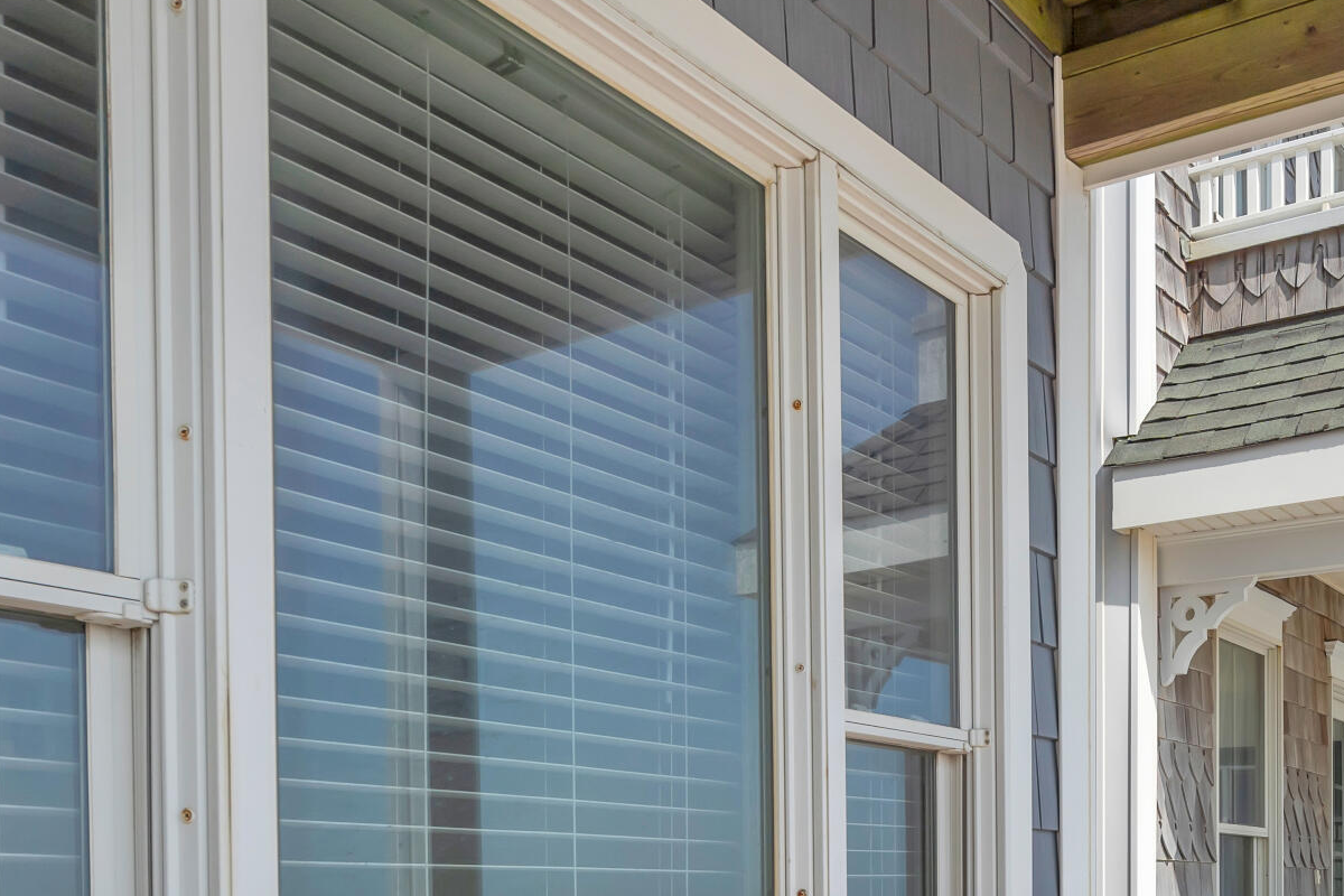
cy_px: 924
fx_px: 1493
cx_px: 924
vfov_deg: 30.7
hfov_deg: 47.5
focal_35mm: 40
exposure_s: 1/400
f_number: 8
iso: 100
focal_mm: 16
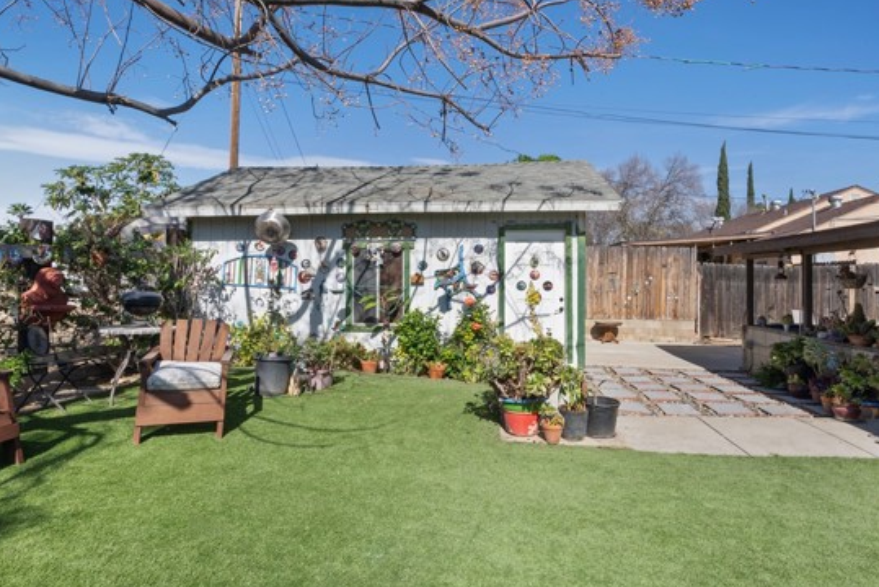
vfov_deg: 64.6
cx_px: 457
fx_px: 464
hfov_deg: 86.8
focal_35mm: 19
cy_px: 302
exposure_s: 1/25
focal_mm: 16
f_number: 22
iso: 64
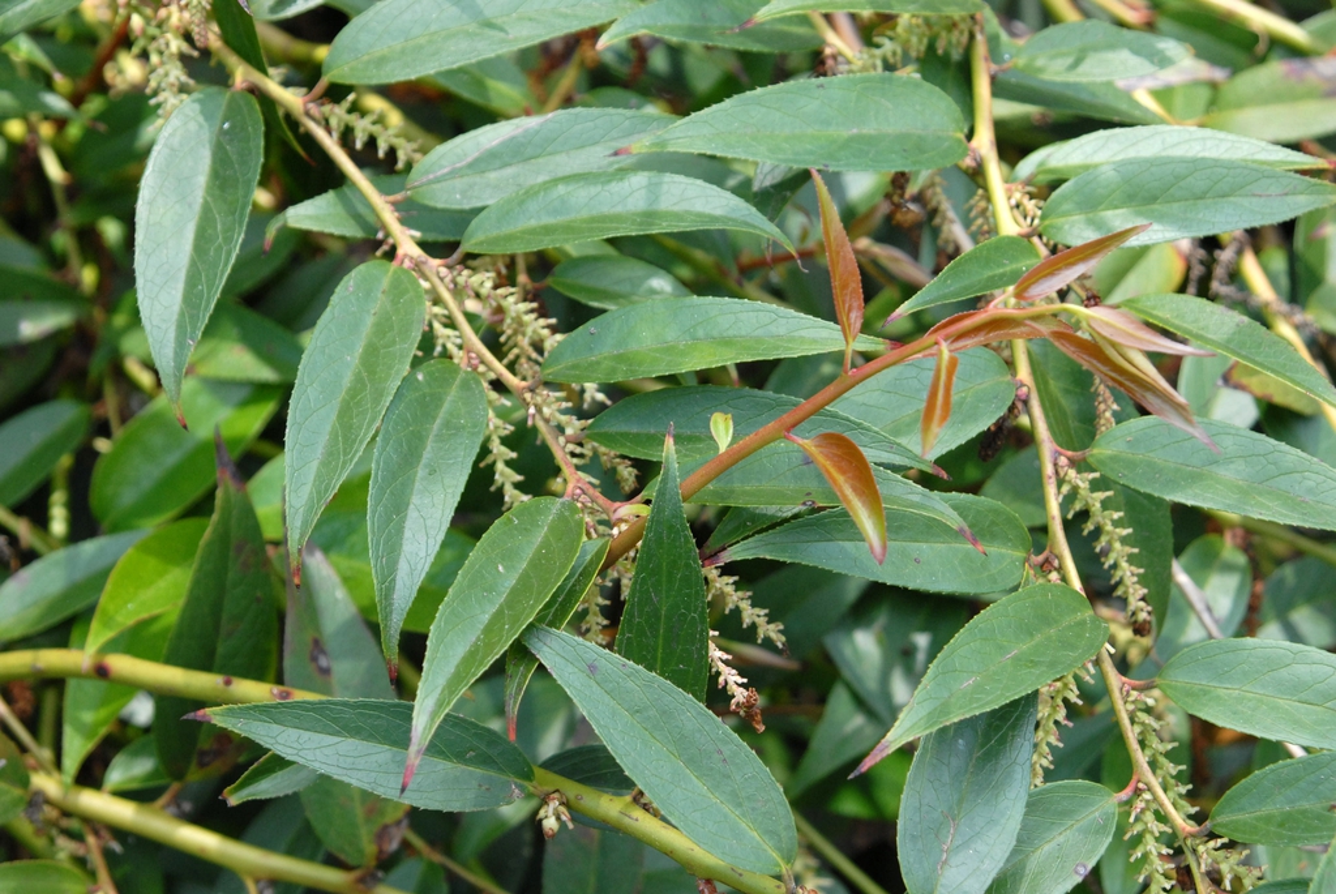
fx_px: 3900
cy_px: 447
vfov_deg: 13.1
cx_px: 668
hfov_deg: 19.4
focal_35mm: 105
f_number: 7.1
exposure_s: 1/180
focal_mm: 70
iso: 400
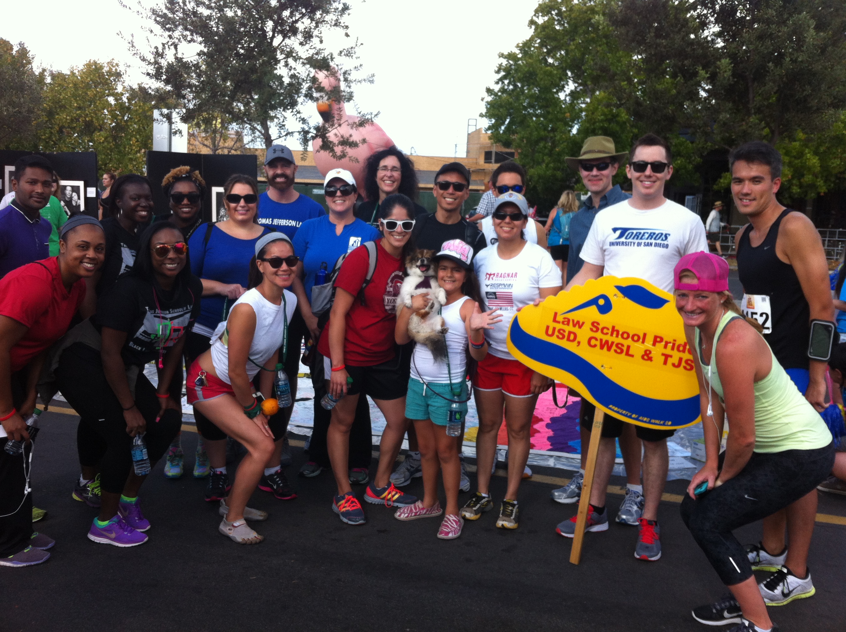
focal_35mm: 35
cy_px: 316
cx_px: 423
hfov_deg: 52.7
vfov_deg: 40.6
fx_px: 854
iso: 80
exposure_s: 1/397
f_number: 2.8
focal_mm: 3.85
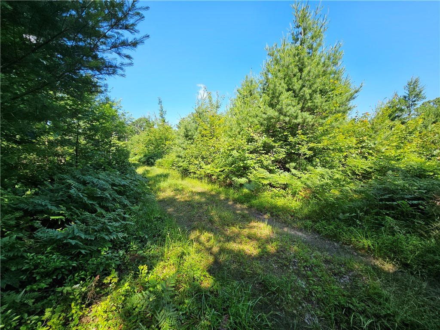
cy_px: 165
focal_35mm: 13
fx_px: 165
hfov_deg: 106.2
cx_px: 220
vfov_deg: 89.9
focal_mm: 2.2
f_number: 2.2
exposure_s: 1/677
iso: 50
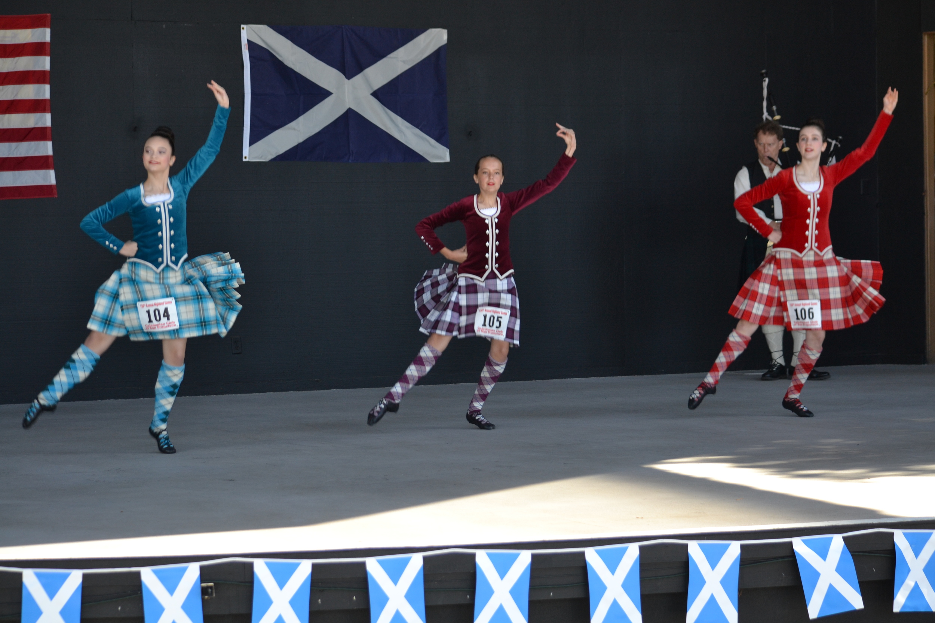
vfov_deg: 13.4
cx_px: 468
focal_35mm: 102
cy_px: 312
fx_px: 2649
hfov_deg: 20.0
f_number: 4.5
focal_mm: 68
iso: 280
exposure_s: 1/125
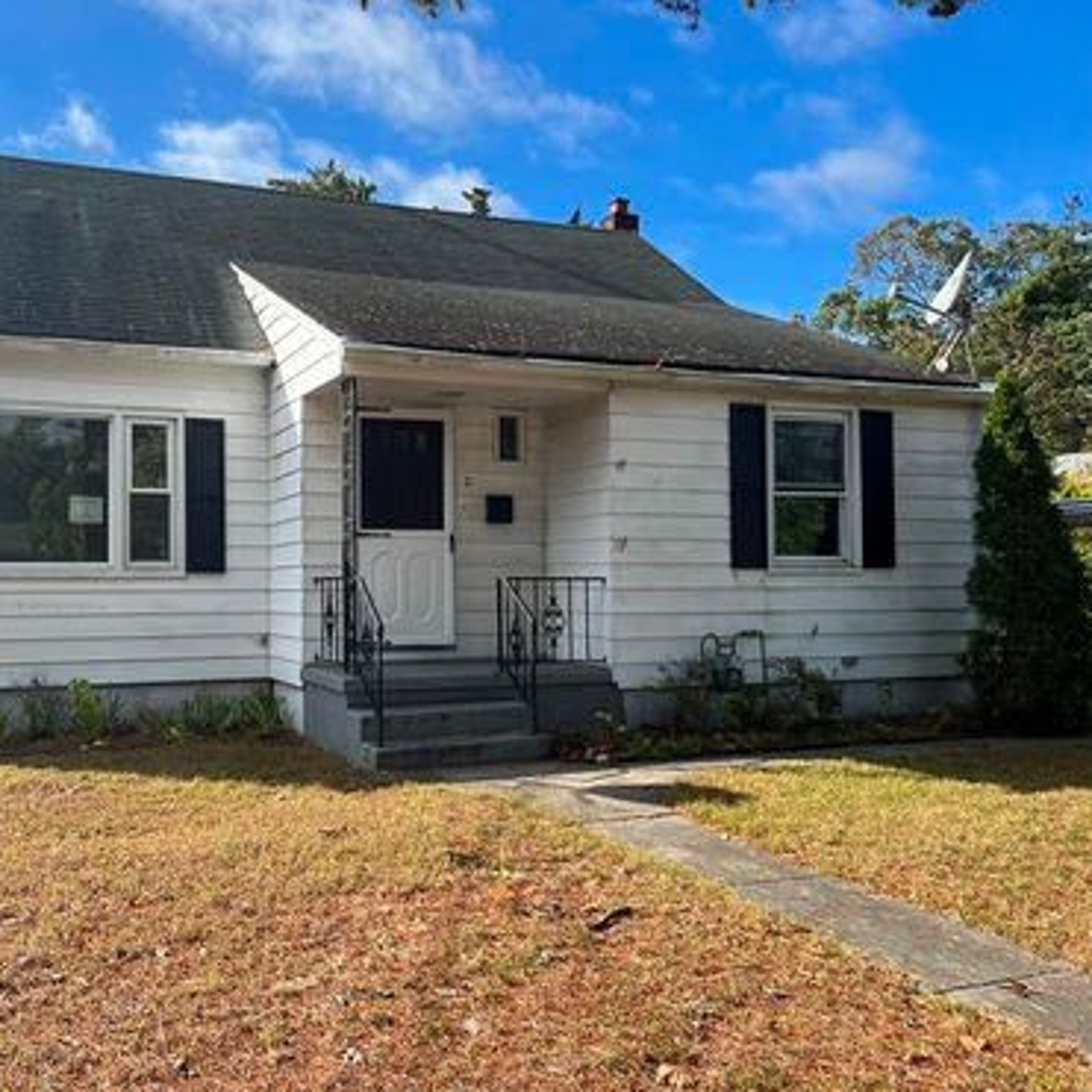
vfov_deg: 52.5
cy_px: 546
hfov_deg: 51.7
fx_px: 1106
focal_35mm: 31
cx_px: 377
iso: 50
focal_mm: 5.7
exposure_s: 1/2299
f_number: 1.5
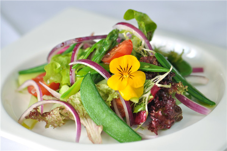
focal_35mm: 158
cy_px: 76
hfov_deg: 13.1
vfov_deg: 8.7
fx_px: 992
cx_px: 114
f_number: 4.5
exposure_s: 1/125
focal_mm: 105
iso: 200
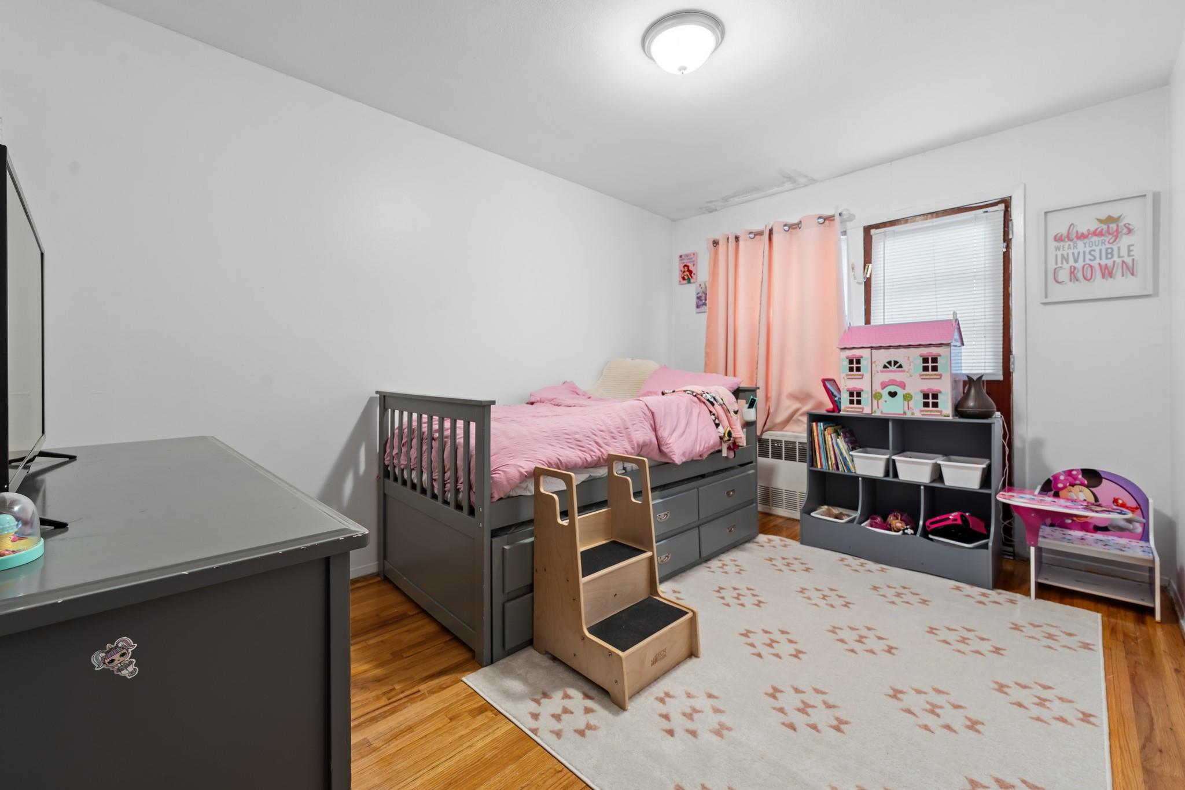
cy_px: 395
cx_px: 592
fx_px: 461
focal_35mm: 14
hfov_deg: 104.3
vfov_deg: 81.2
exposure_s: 1.3
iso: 200
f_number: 8
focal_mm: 14
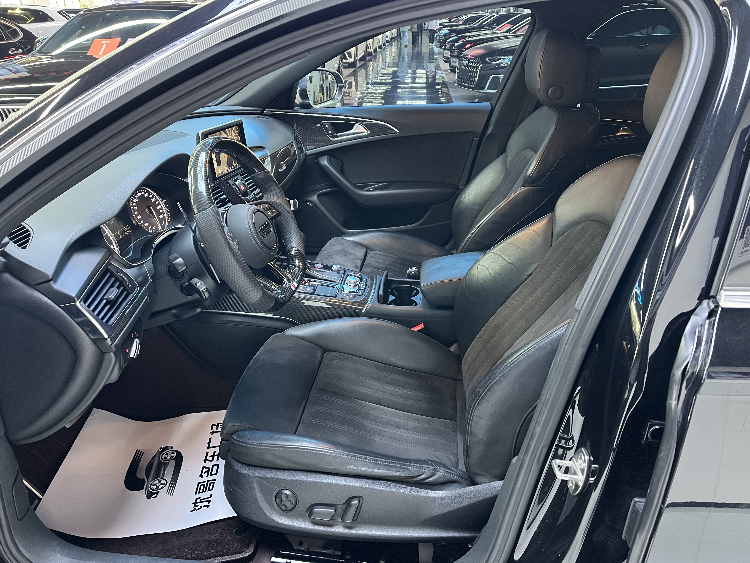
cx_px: 375
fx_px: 563
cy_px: 282
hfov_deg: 67.3
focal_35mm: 26
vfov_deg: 53.1
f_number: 1.6
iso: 500
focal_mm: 5.1
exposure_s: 1/50
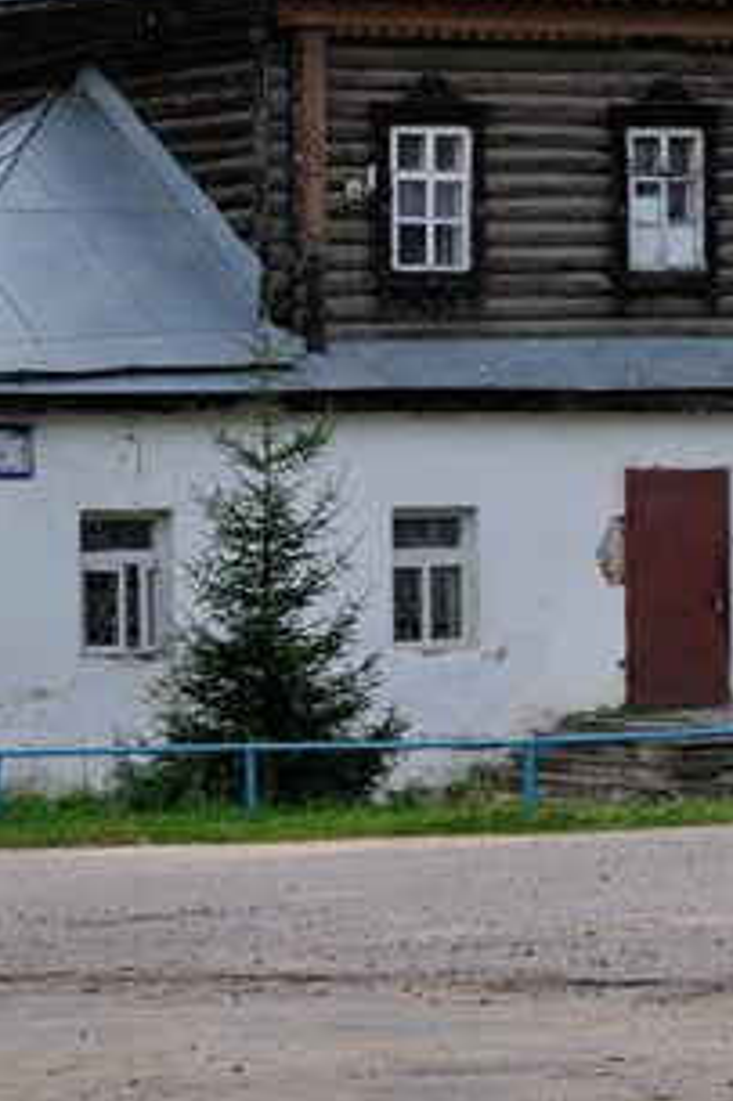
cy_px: 424
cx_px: 747
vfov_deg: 9.3
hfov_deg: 6.2
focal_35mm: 221
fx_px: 6757
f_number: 3.5
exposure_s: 1/1250
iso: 250
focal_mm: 50
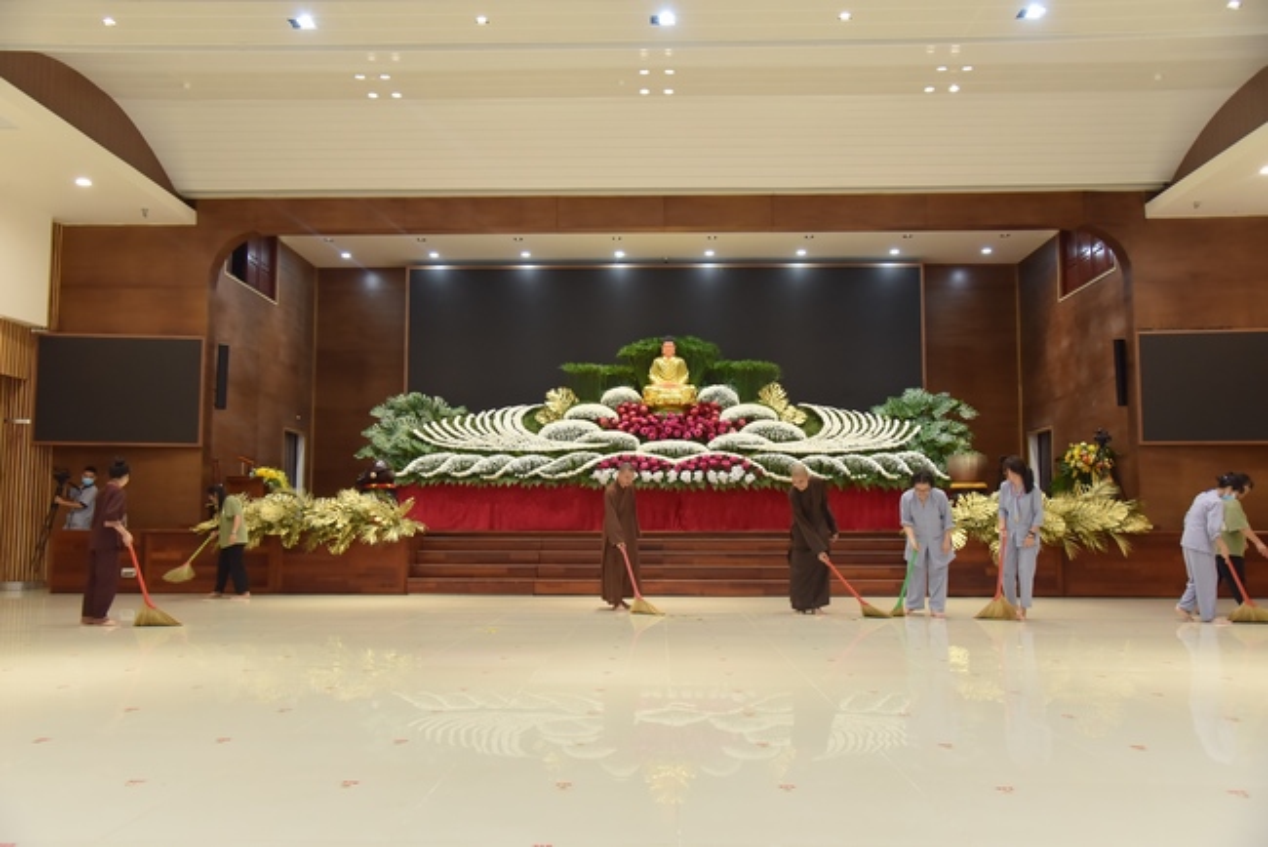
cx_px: 634
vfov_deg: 41.2
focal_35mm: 32
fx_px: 1128
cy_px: 424
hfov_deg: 58.7
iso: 1250
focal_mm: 32
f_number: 5
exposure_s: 1/100
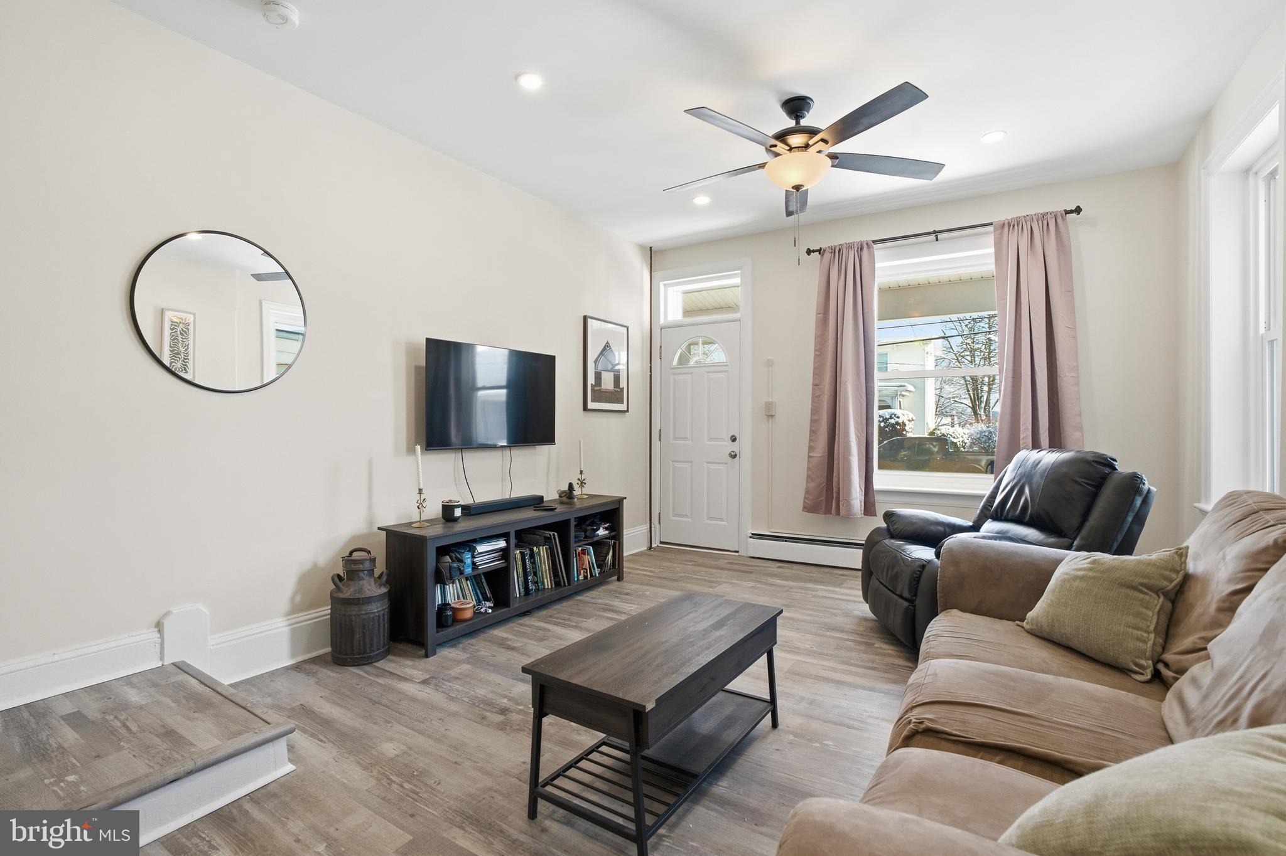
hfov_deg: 96.8
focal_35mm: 16
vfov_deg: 73.7
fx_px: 571
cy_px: 428
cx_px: 643
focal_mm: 16
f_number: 8
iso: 400
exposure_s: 1/400
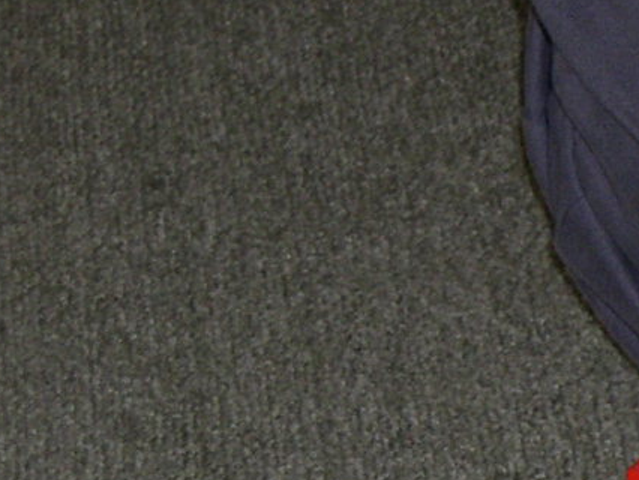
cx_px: 916
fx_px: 7074
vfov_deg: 3.9
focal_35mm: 383
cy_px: 548
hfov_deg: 5.1
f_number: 4.8
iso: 179
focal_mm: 21.6
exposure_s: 1/60
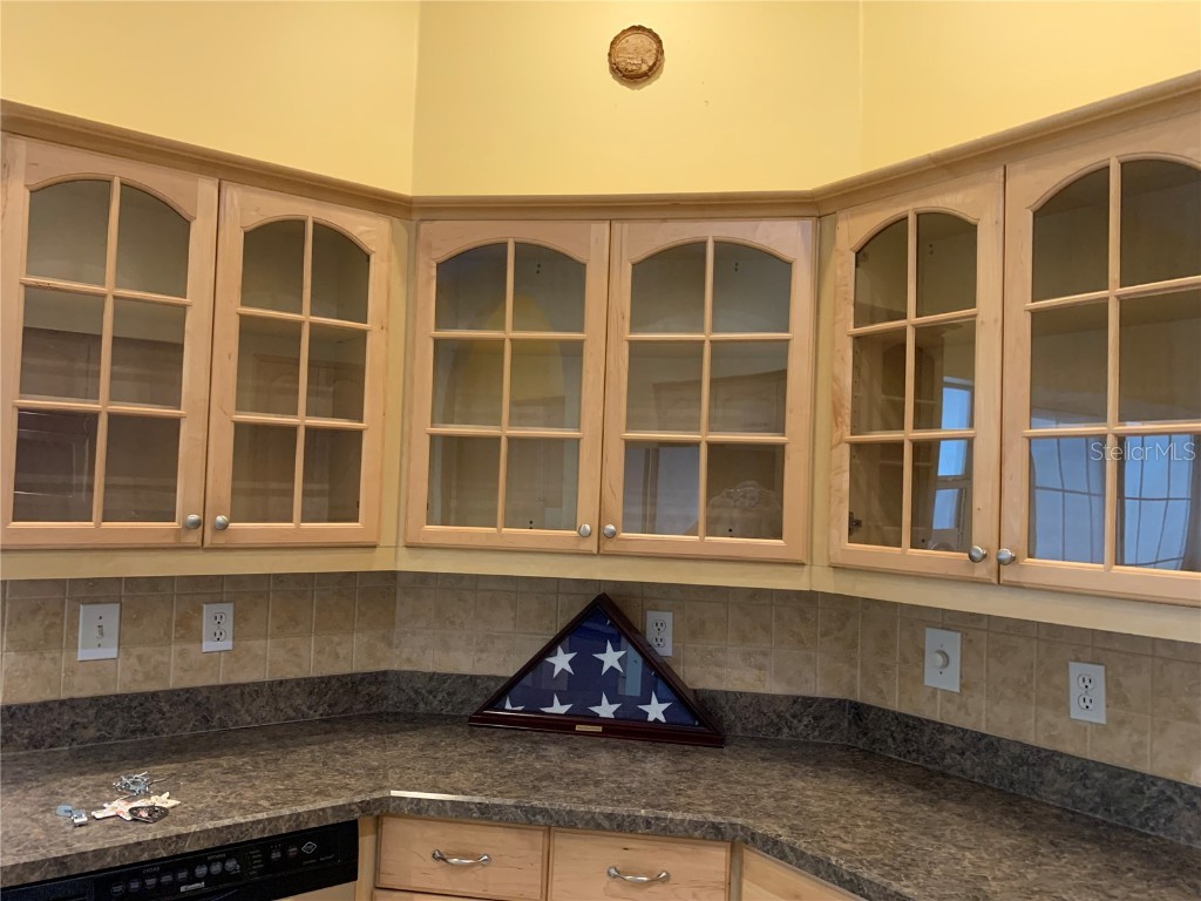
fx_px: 902
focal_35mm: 26
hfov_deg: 67.3
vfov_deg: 53.1
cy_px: 450
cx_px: 600
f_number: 1.8
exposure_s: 1/60
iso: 400
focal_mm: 4.25
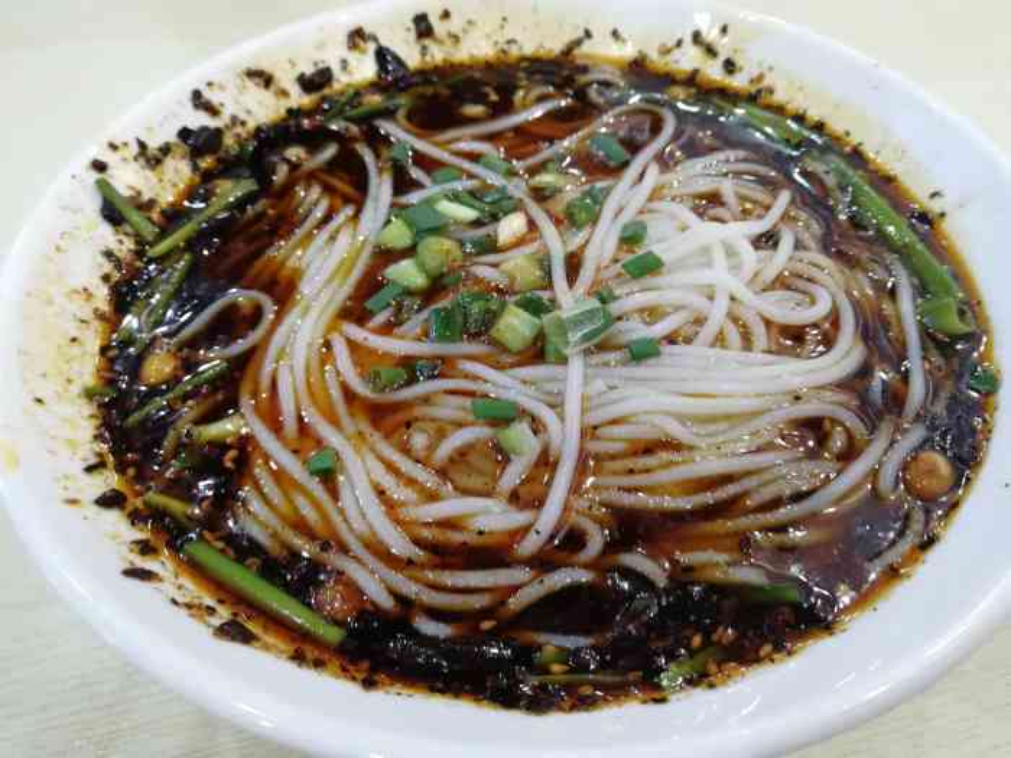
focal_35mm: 27
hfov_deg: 65.3
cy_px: 379
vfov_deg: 51.4
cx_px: 506
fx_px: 789
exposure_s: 1/33.3
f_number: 1.8
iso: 320
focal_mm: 3.83
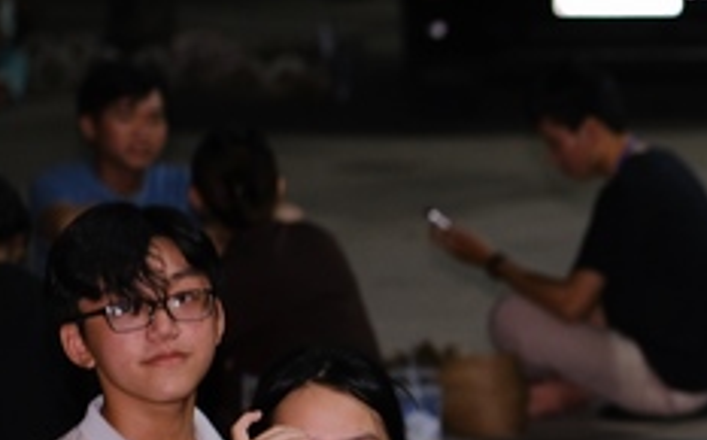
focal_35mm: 239
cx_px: 916
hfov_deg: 8.7
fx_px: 4600
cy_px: 448
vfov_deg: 5.5
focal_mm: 56
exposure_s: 1/100
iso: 1250
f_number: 2.2
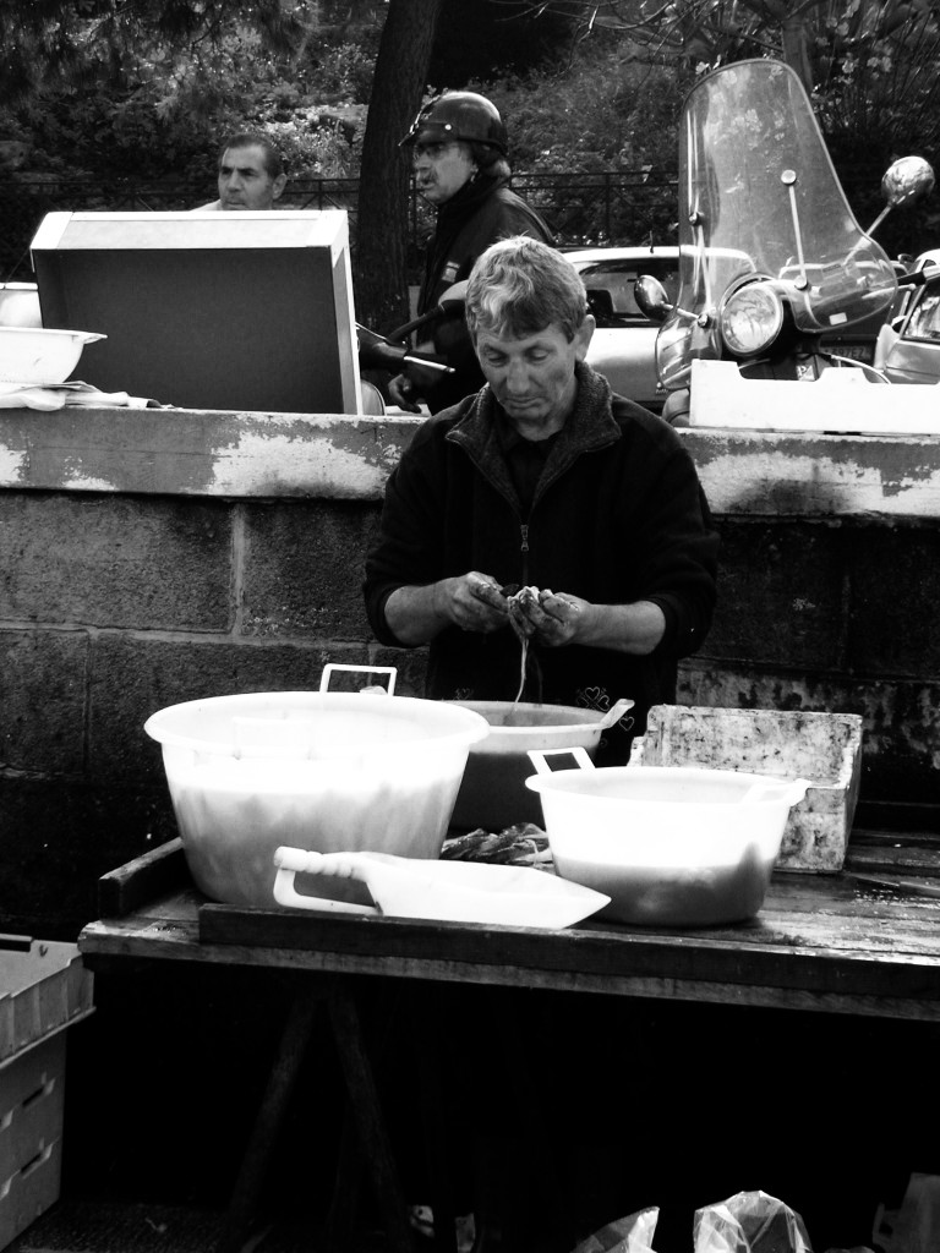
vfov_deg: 22.8
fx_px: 3114
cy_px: 626
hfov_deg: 17.2
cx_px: 470
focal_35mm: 86
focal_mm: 14.3
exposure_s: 1/80.5
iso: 50
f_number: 4.8
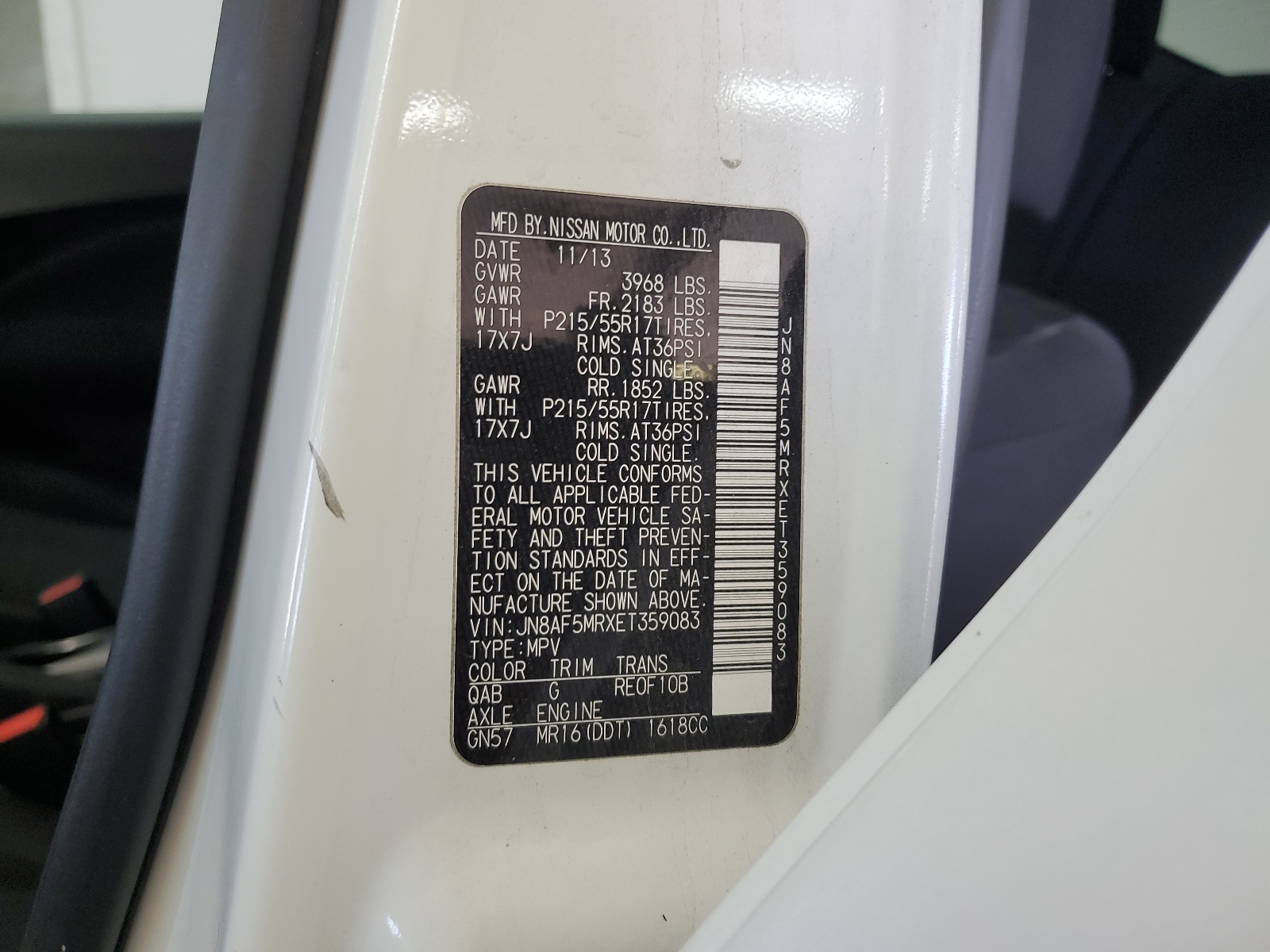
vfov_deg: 53.1
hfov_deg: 67.3
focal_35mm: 26
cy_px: 476
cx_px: 635
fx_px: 954
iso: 58
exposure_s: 1/60.2
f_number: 1.5
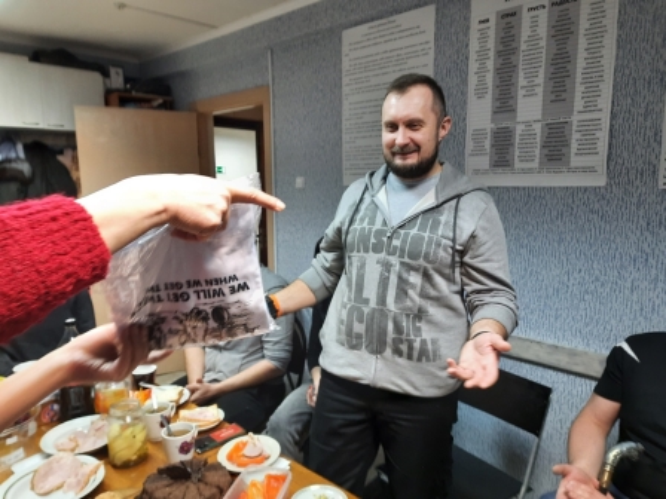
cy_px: 250
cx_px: 333
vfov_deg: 56.8
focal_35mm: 24
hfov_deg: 71.6
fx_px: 462
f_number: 1.8
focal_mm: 5.23
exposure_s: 1/50
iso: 320
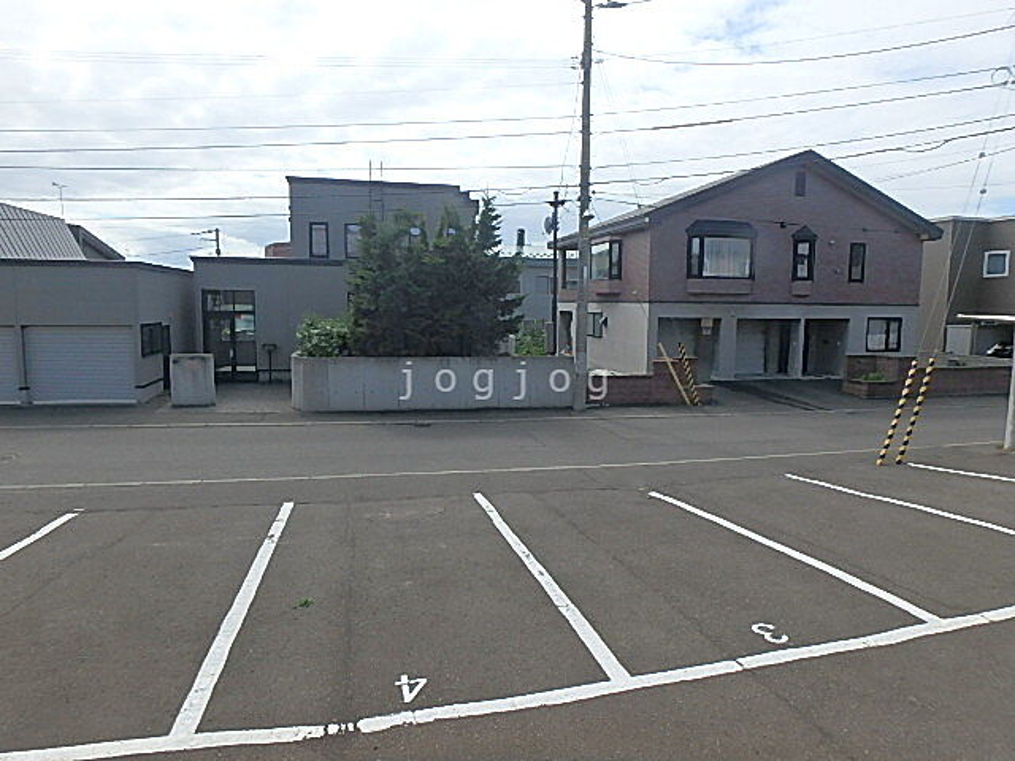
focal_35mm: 21
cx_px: 508
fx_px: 616
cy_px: 380
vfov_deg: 63.4
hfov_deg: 79.0
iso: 125
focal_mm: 3.7
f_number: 6
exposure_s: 1/640
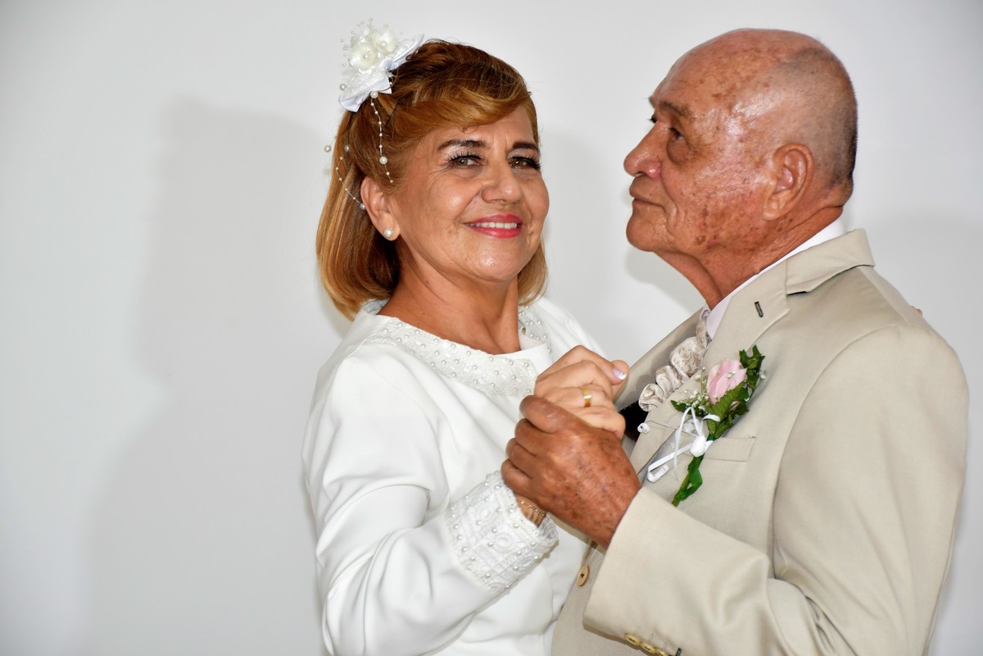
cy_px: 328
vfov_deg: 12.2
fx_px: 3058
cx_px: 492
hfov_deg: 18.3
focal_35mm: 112
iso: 450
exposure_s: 1/60
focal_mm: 75
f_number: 5
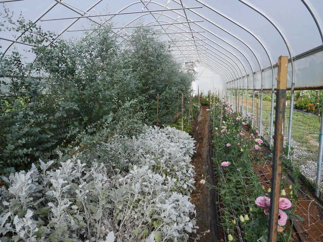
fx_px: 224
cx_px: 162
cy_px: 121
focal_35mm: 24
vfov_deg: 56.8
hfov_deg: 71.6
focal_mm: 12
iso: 200
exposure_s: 1/320
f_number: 6.3
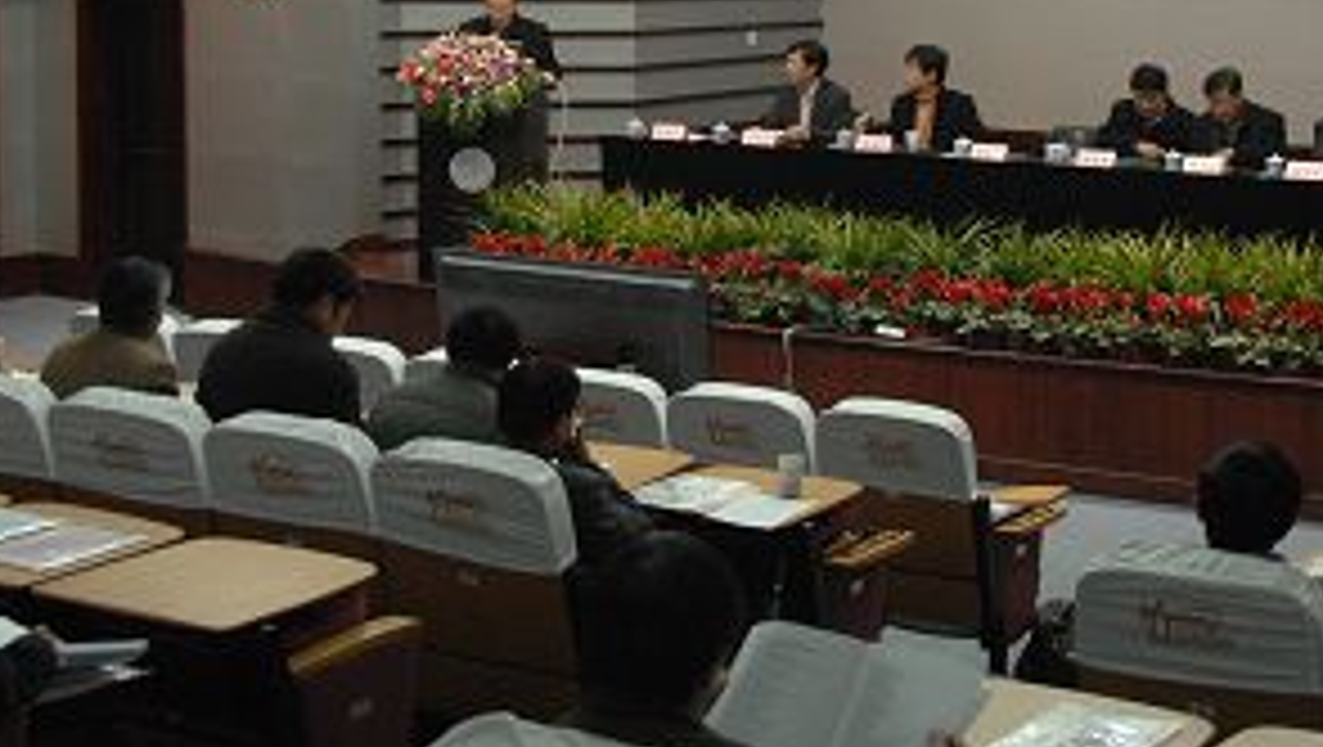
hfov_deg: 30.8
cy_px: 119
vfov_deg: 17.6
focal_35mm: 68
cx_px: 842
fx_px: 2388
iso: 800
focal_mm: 22
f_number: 3.8
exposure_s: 1/30
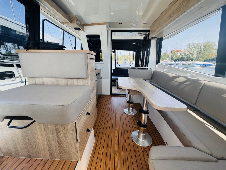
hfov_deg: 102.1
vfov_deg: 85.7
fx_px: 91
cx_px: 113
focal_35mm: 14
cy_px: 85
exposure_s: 1/235
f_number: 2.2
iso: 40
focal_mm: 2.22
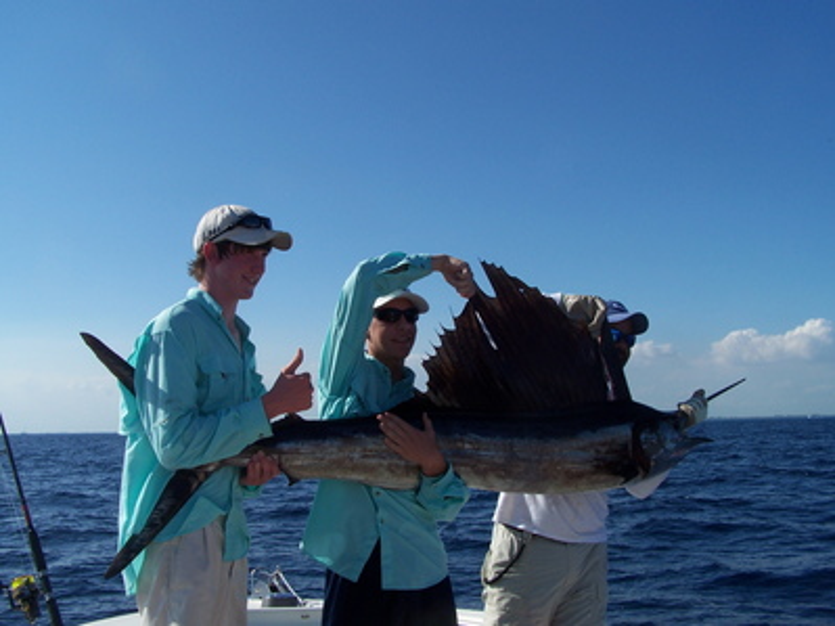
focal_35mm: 38
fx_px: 916
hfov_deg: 49.0
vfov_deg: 37.7
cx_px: 418
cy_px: 313
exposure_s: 1/640
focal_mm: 6.3
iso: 80
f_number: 5.6
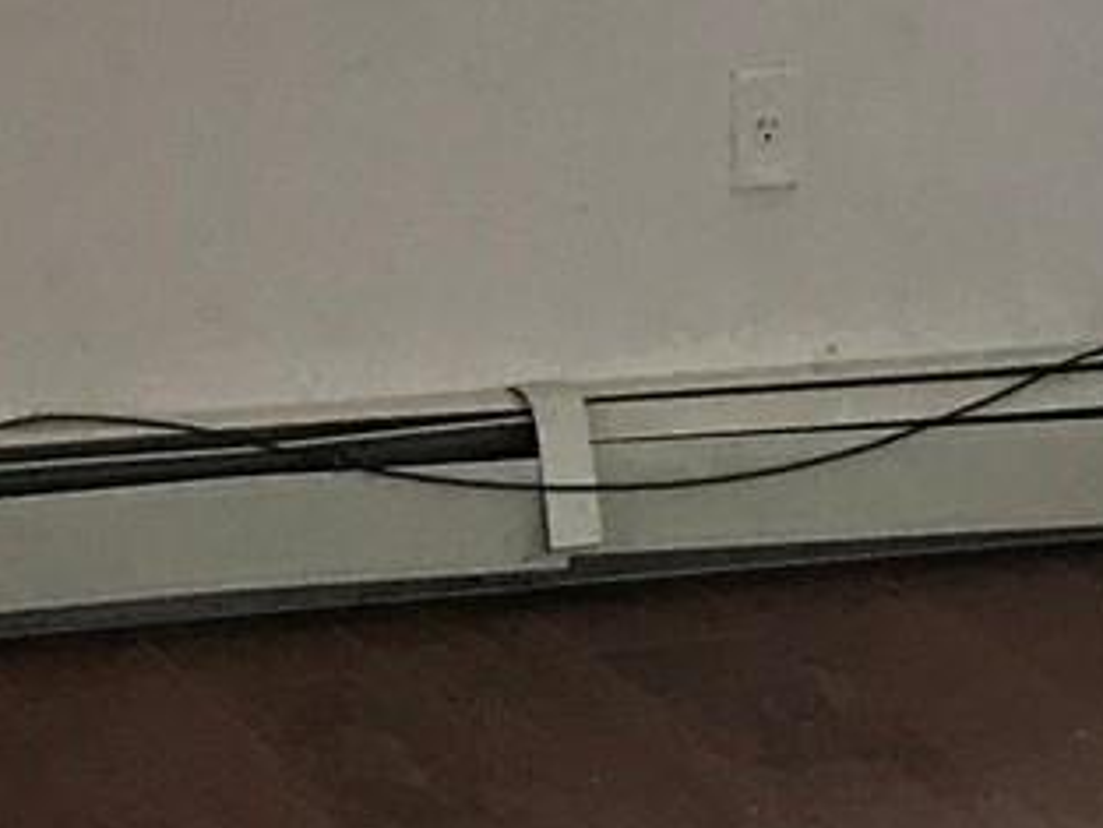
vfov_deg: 7.7
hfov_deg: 10.8
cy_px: -965
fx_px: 5833
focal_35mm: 183
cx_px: 701
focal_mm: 3.99
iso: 20
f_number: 1.8
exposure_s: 1/30
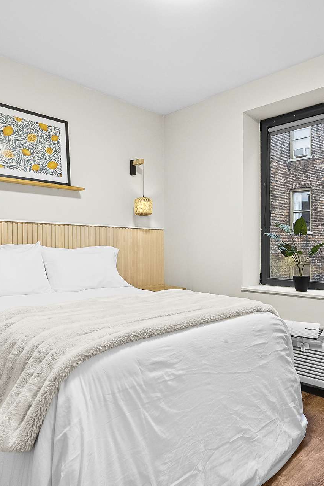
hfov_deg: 51.0
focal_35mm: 25
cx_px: 190
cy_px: 243
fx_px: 338
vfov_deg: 71.5
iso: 1600
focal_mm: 16
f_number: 10
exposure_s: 1/20
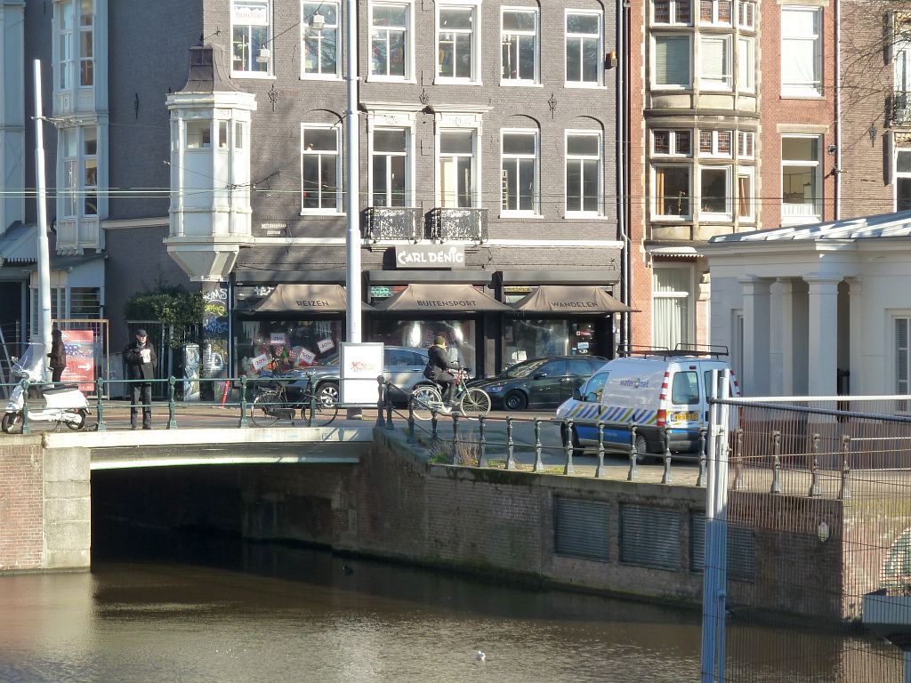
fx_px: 3605
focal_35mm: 137
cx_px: 456
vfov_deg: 10.8
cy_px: 342
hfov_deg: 14.4
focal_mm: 22.5
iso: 125
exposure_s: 1/160
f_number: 4.5
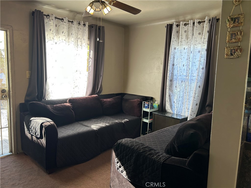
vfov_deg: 53.1
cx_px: 126
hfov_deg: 67.3
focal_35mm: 26
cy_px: 94
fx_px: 189
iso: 50
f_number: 1.5
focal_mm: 5.7
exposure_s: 1/120
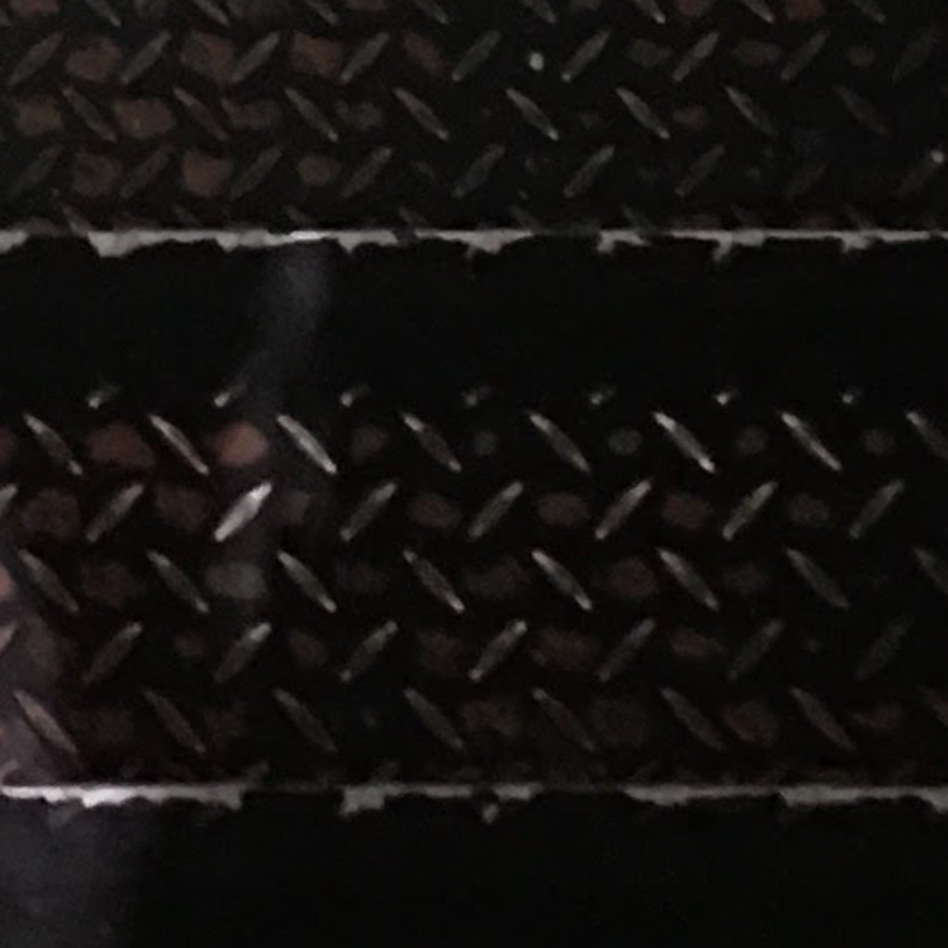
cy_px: -1435
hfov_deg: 9.0
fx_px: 6011
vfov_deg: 8.2
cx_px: 361
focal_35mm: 194
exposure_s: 1/4
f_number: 2.2
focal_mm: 4.15
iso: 100
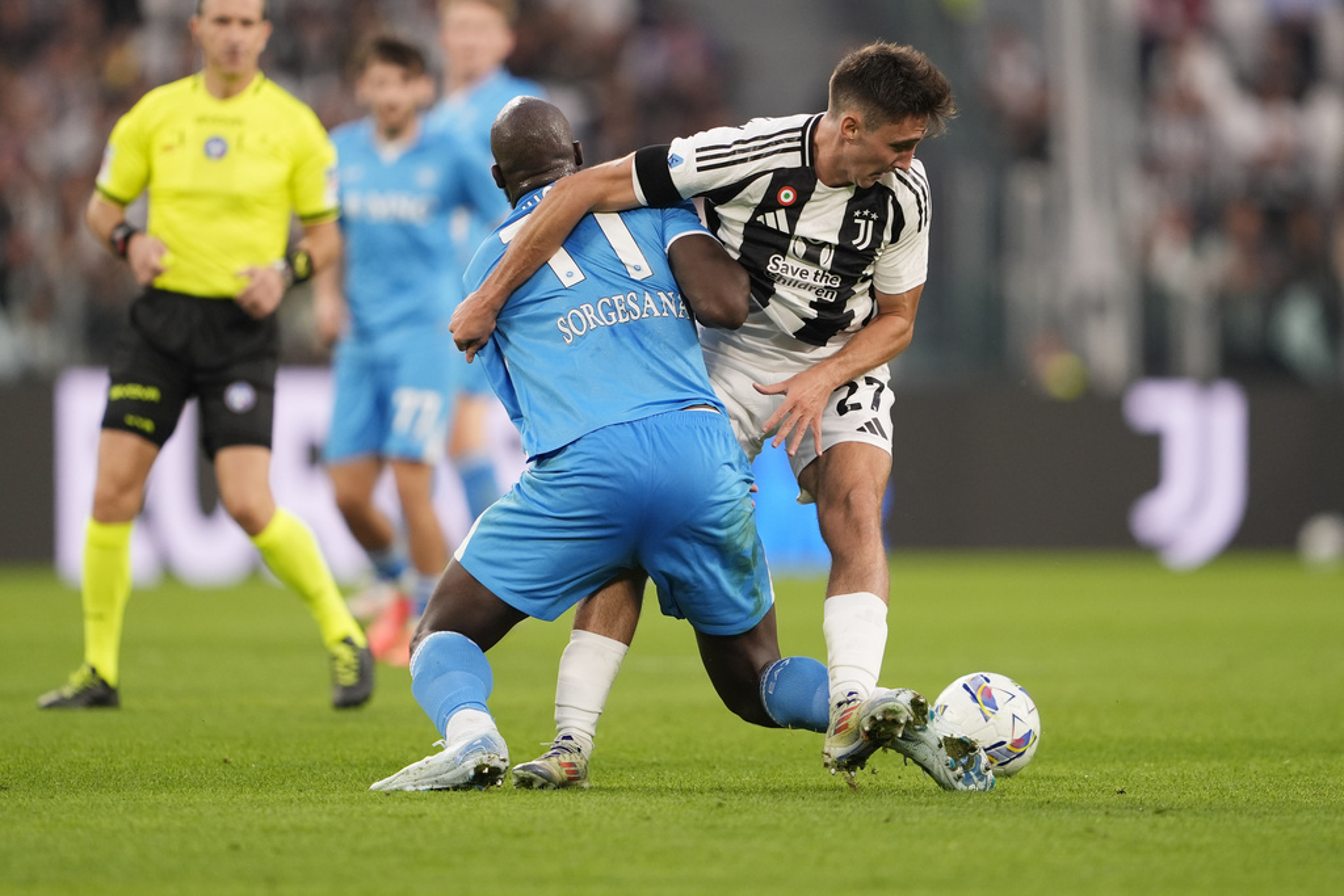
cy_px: 448
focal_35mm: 400
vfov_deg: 3.4
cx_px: 672
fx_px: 14934
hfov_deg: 5.2
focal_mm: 400
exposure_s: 1/1000
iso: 1000
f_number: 2.8
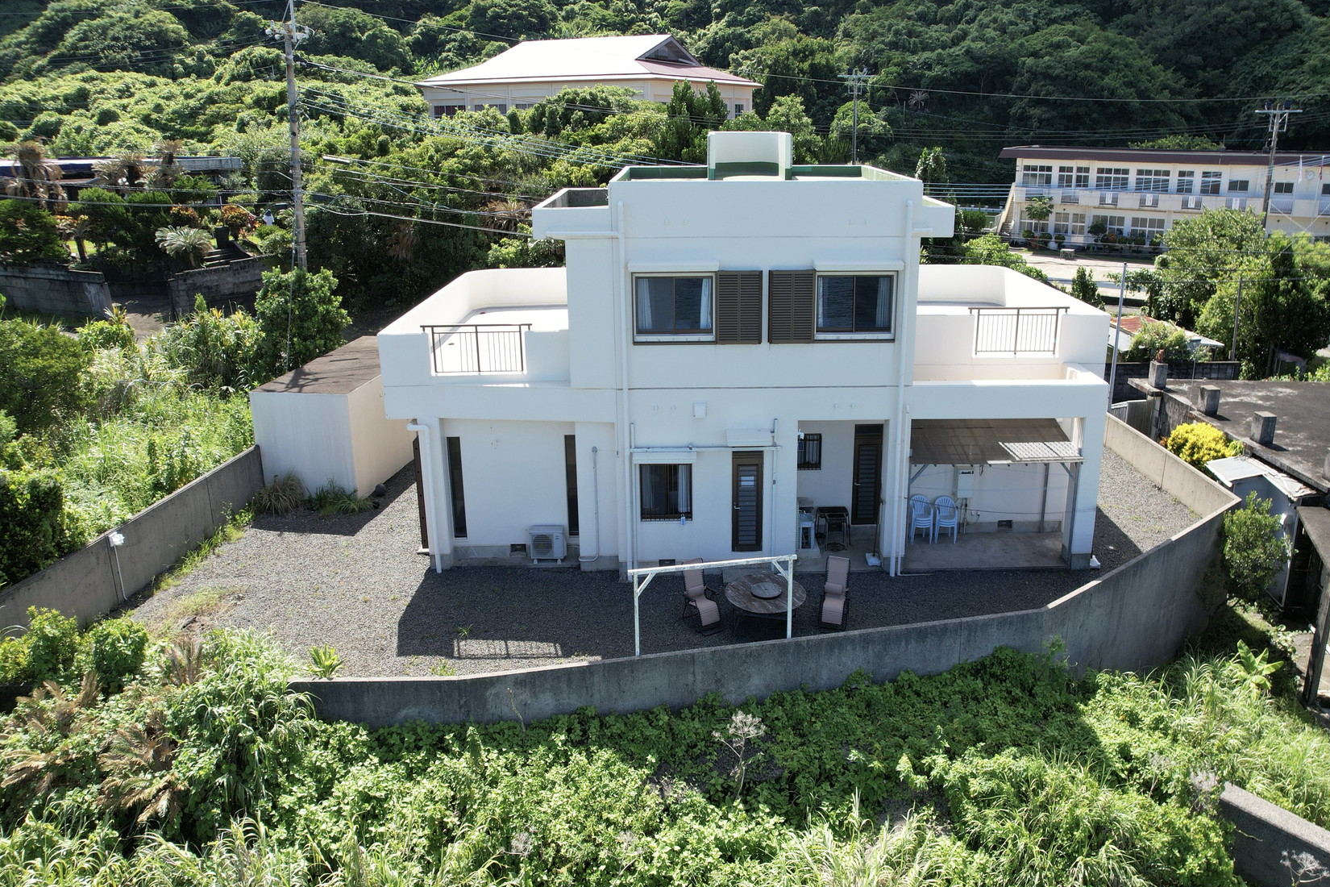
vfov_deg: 53.1
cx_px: 713
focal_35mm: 24
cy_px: 466
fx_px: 887
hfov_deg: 73.6
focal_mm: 8.38
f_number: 2.8
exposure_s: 1/725
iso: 100
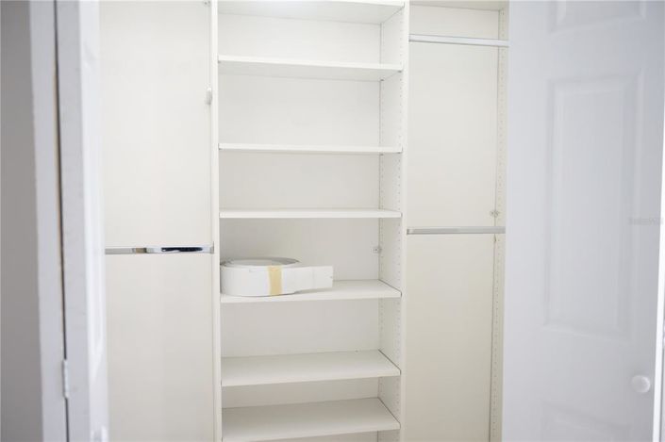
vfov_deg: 38.8
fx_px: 628
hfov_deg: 55.8
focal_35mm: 34
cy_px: 221
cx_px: 332
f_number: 2.8
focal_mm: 34
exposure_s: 1/80
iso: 1250
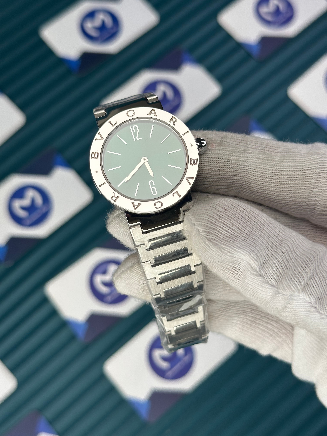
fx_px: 605
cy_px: 218
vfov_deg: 39.7
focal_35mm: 48
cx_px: 164
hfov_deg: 30.3
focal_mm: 6.86
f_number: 1.78
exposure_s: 1/1171
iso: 64
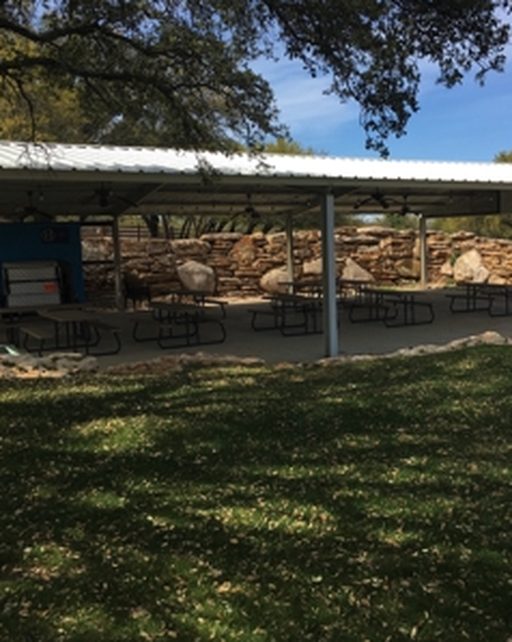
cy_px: 321
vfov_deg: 48.0
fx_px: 721
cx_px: 316
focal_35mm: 38
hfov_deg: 38.9
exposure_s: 1/986
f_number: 2.2
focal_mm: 4.15
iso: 25
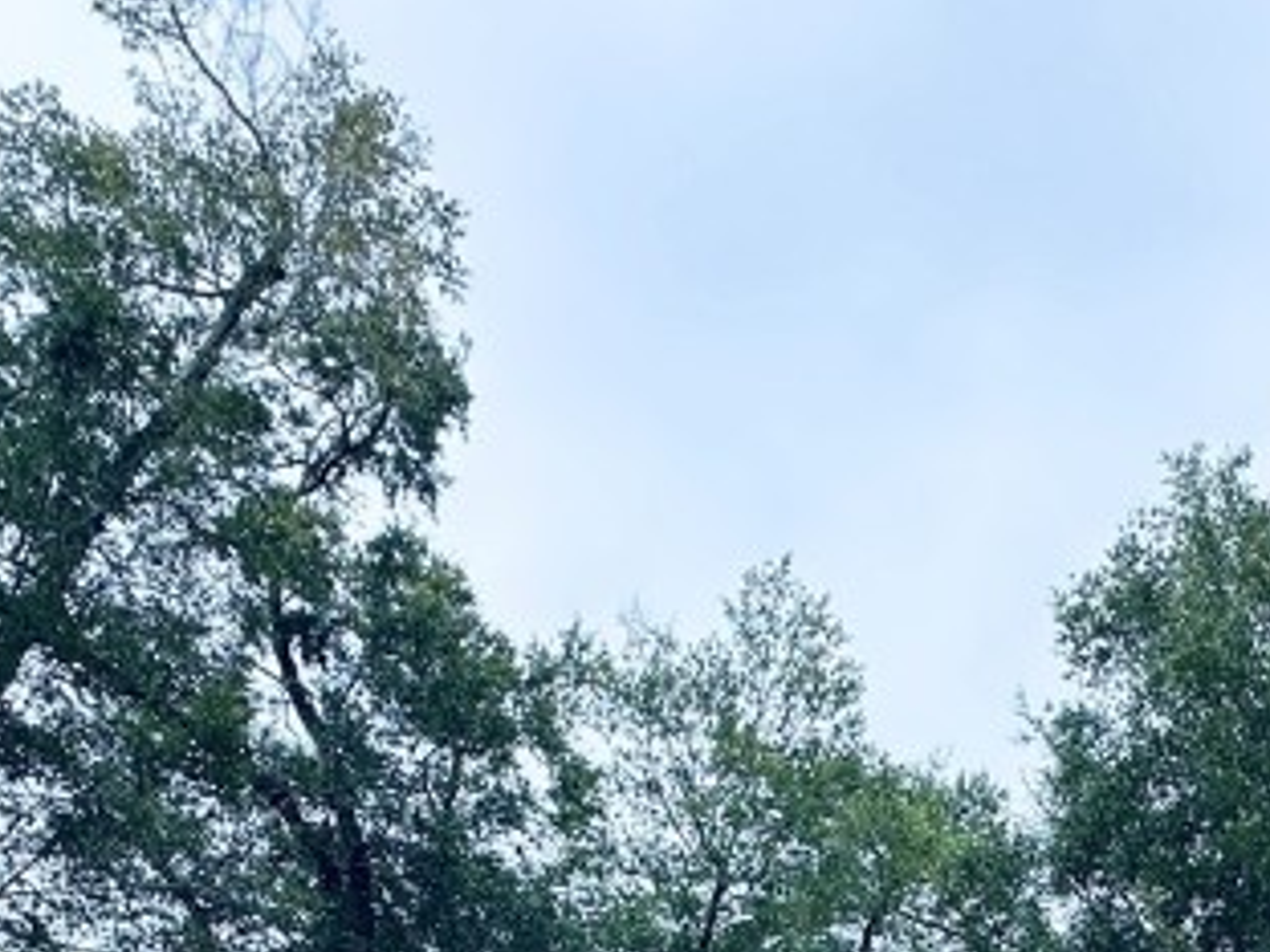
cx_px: 989
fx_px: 1688
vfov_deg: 25.3
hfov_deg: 39.8
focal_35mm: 46
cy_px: 1359
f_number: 2.2
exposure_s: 1/238
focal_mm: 2.22
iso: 40
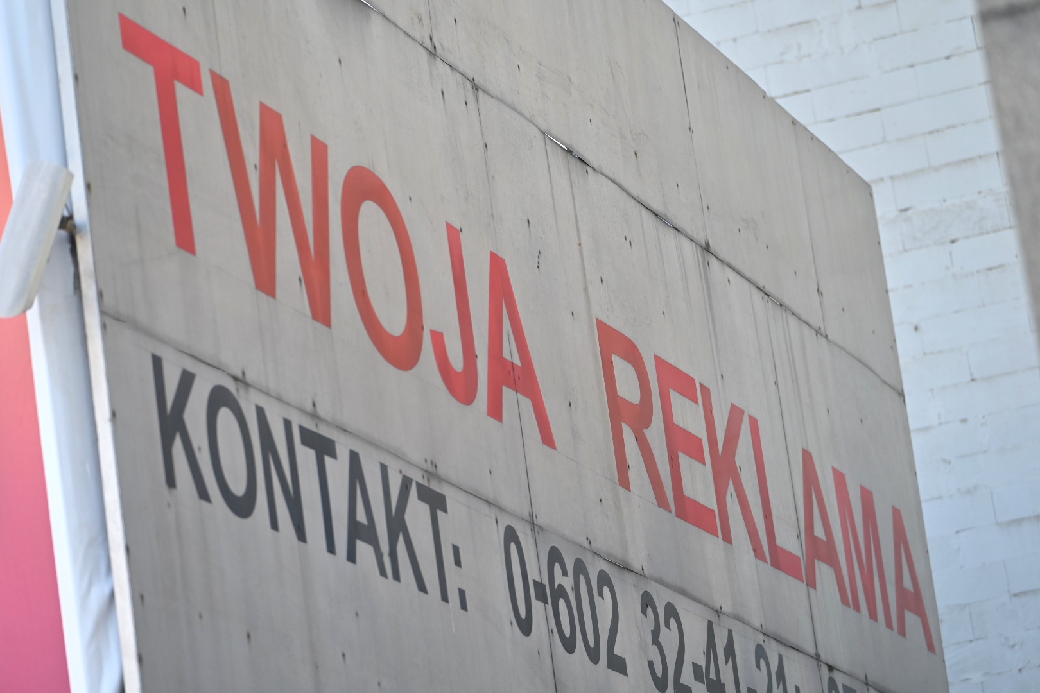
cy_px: 346
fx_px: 3611
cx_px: 520
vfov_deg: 11.0
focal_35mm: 125
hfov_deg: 16.4
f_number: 2.8
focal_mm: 125
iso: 220
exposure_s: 1/400
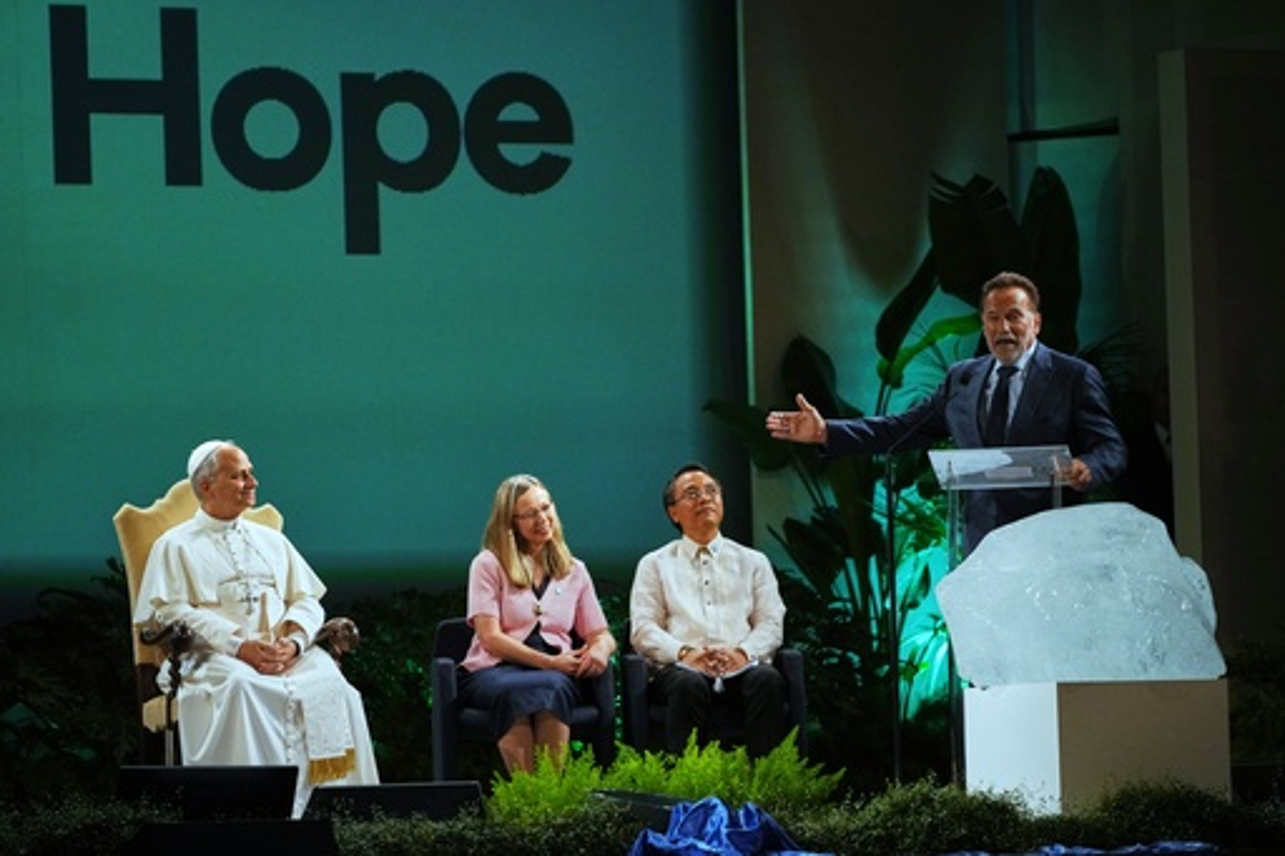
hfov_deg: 10.3
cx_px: 642
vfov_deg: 6.9
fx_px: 7136
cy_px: 428
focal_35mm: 200
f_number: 2.8
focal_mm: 200
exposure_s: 1/1000
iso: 2000
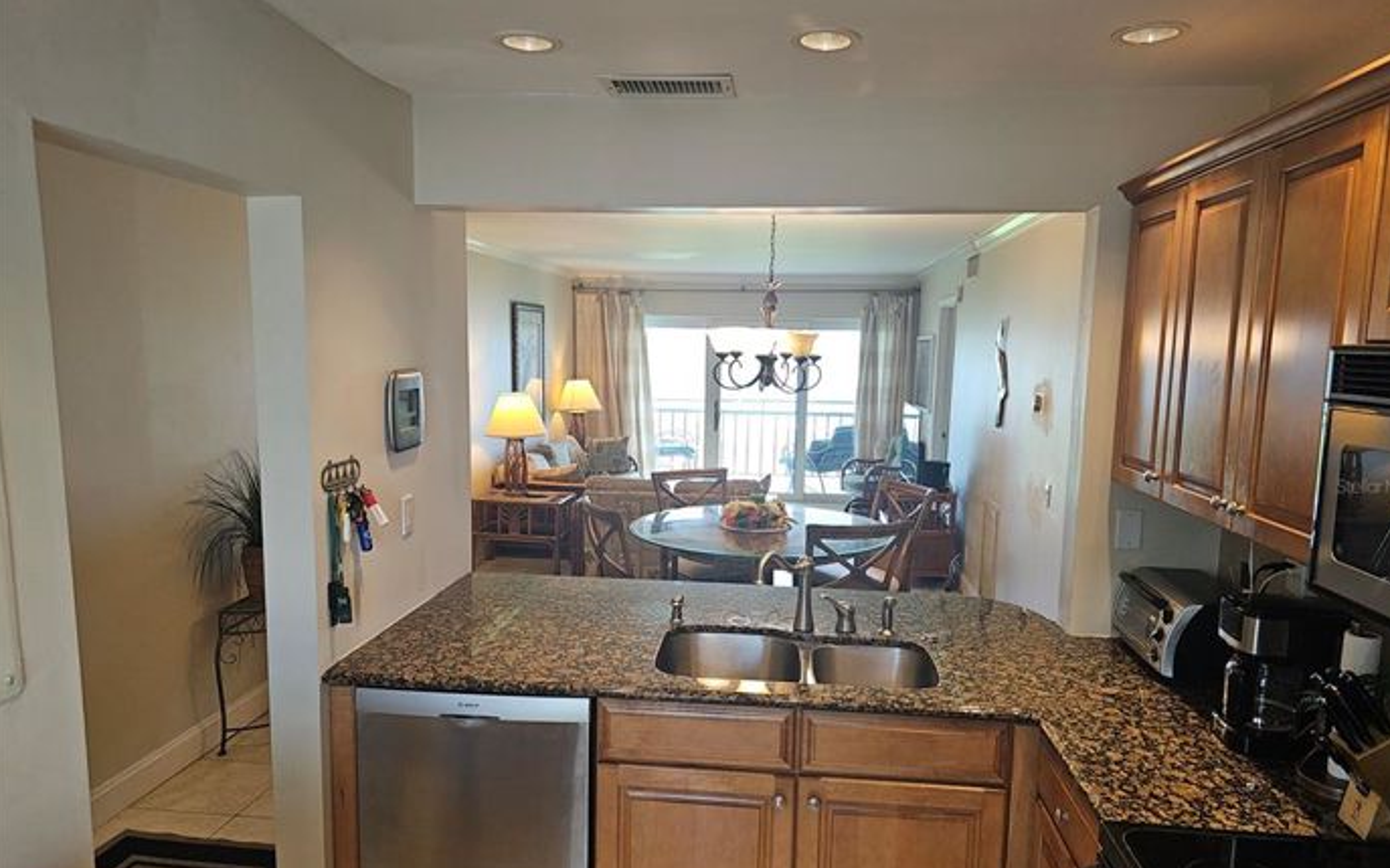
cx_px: 707
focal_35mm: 25
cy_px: 486
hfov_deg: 72.6
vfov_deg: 49.1
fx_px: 947
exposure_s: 1/60
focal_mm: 6.3
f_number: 1.7
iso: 80
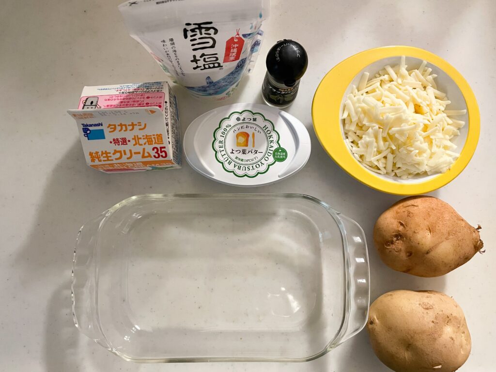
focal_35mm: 26
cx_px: 248
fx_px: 373
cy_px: 186
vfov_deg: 53.1
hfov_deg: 67.3
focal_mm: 4.2
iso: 500
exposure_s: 1/60
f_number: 1.6
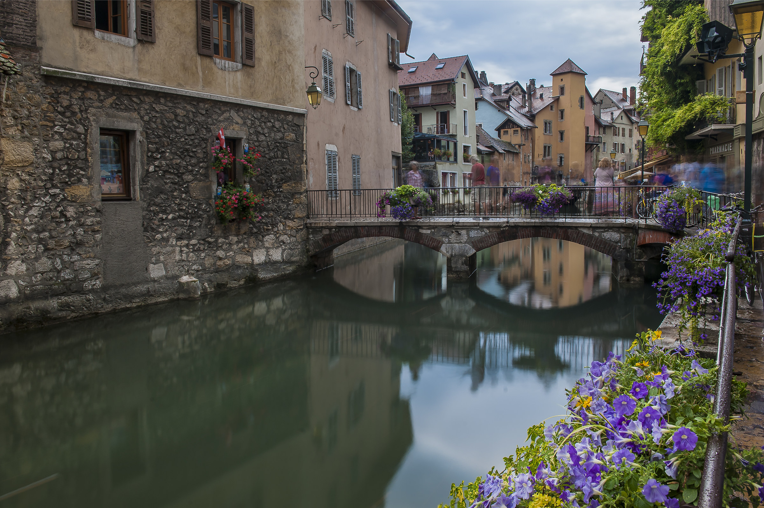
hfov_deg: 65.5
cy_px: 254
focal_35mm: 28
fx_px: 594
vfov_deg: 46.3
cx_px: 382
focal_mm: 28
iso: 200
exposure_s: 10
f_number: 14
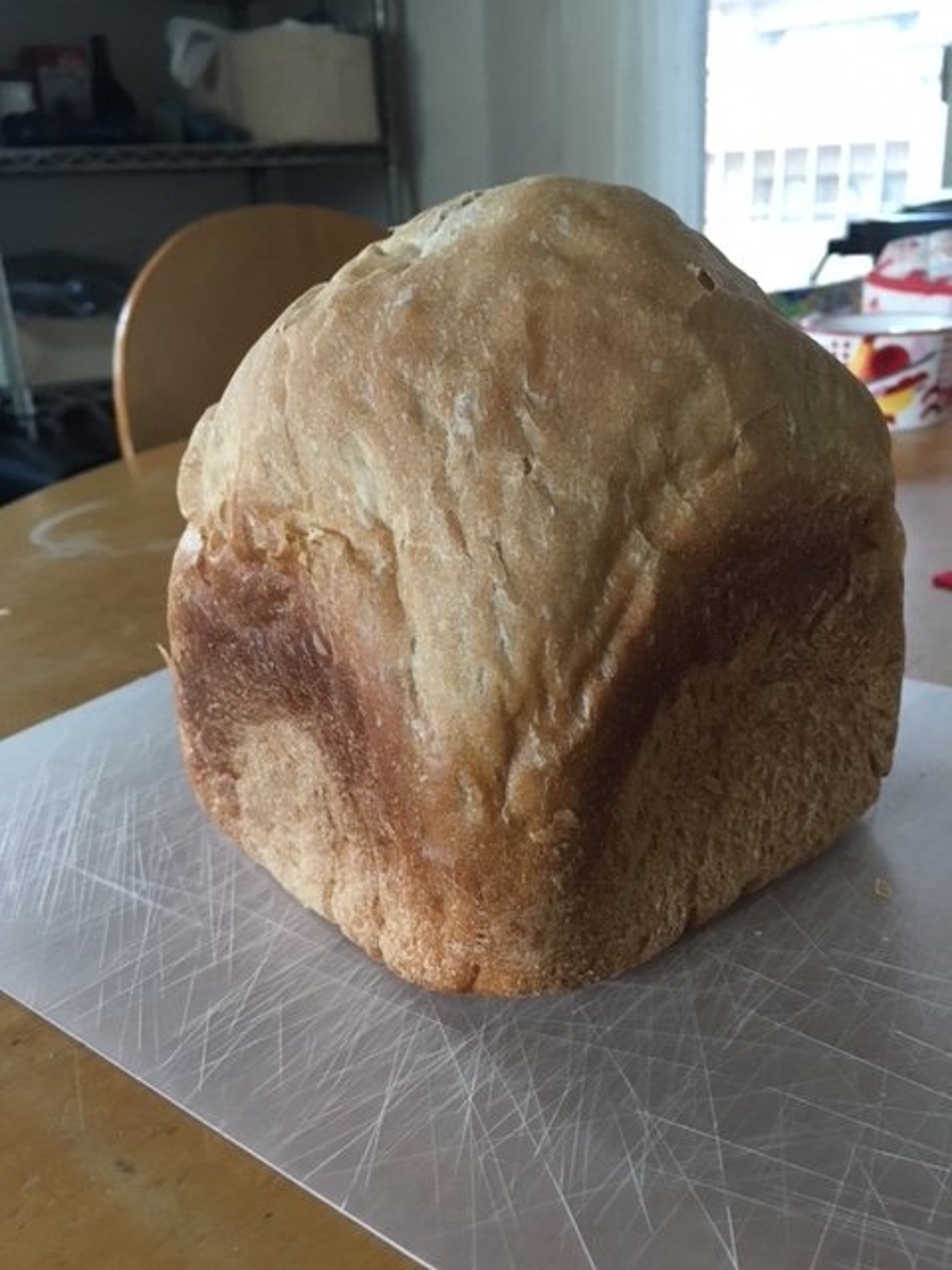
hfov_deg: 48.2
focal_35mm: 29
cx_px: 476
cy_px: 635
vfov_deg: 61.7
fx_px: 1063
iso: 160
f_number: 2.2
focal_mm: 4.15
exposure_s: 1/30
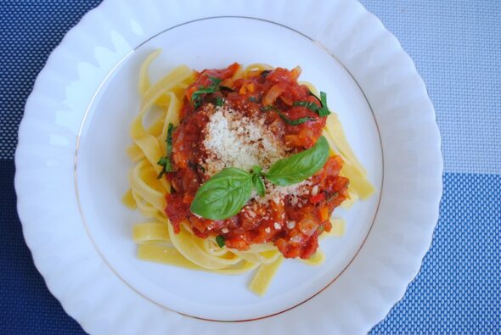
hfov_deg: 57.2
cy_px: 168
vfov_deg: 40.1
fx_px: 460
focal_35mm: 33
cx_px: 250
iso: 200
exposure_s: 1/30
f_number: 4
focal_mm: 22
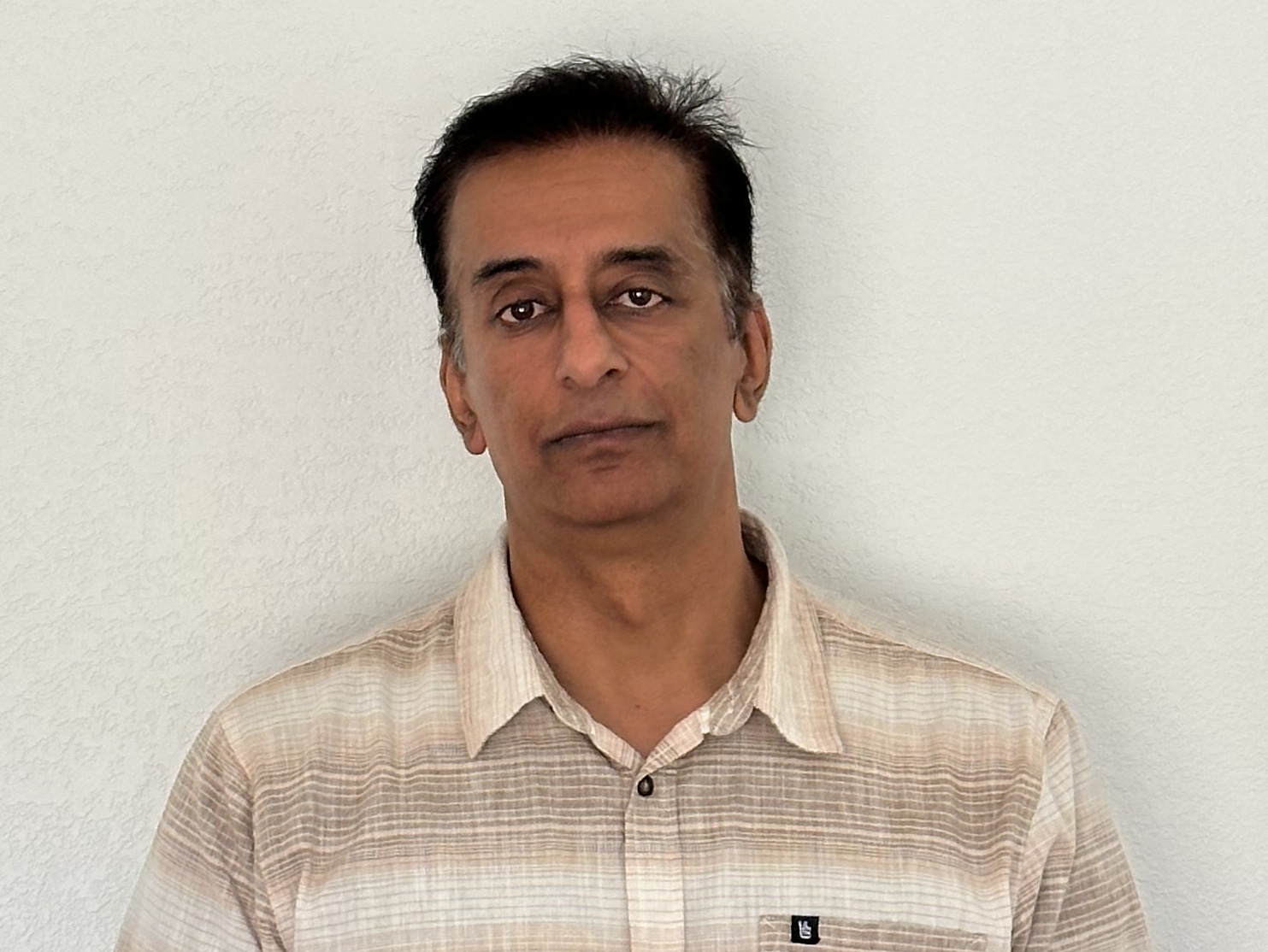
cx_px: 634
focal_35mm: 48
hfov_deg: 39.6
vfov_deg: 30.3
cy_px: 476
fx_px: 1759
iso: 80
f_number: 1.78
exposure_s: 1/117
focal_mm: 6.86
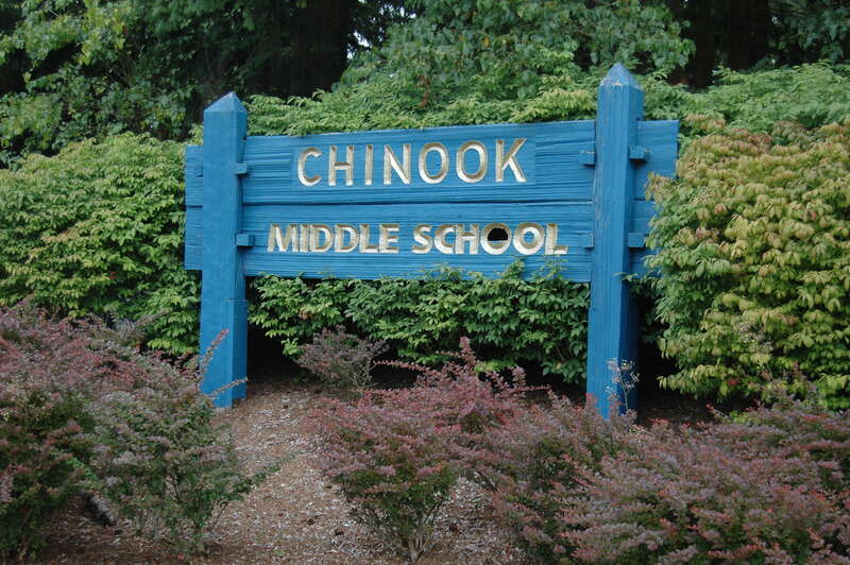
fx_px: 1239
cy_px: 282
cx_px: 425
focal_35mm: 52
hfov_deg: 37.9
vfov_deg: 25.7
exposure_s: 1/200
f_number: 4.8
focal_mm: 35
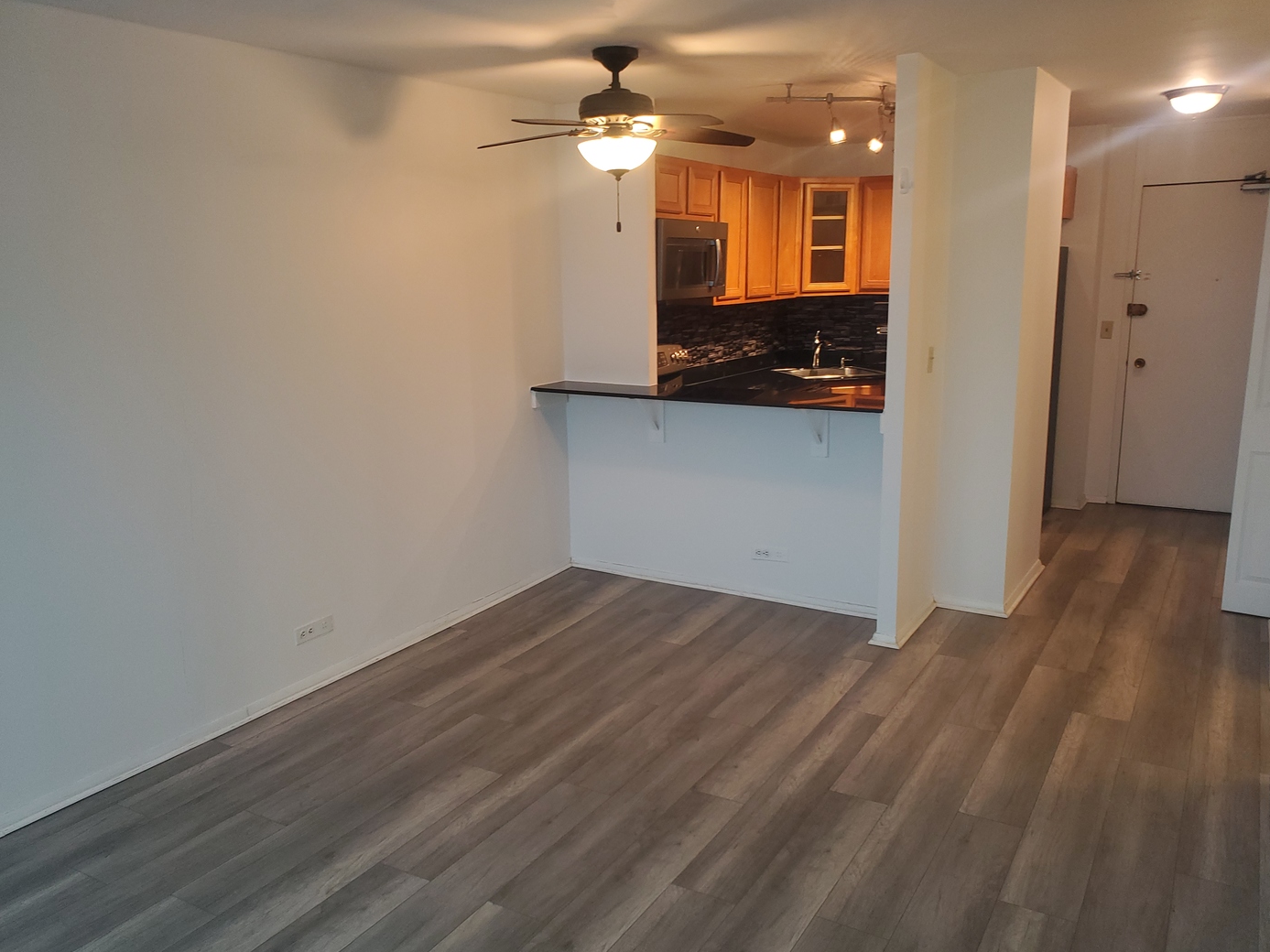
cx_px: 656
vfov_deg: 51.3
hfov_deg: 65.3
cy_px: 470
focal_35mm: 27
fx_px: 990
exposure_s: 1/24
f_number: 2.4
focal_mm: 4.3
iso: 100
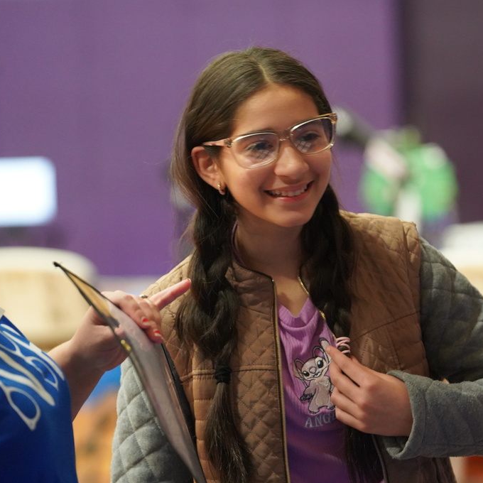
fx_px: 3110
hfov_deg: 8.9
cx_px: 330
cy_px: 242
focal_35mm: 197
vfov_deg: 8.9
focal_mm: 154
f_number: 4
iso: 8000
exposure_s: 1/160
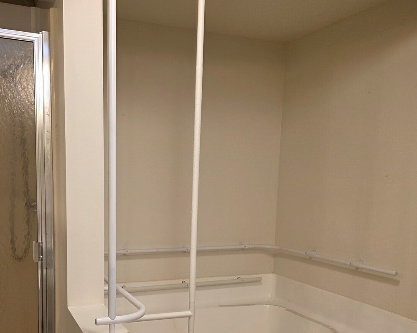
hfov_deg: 49.8
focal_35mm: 36
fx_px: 444
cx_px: 154
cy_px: 231
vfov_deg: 40.5
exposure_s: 1/120
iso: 160
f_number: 1.7
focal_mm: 6.3
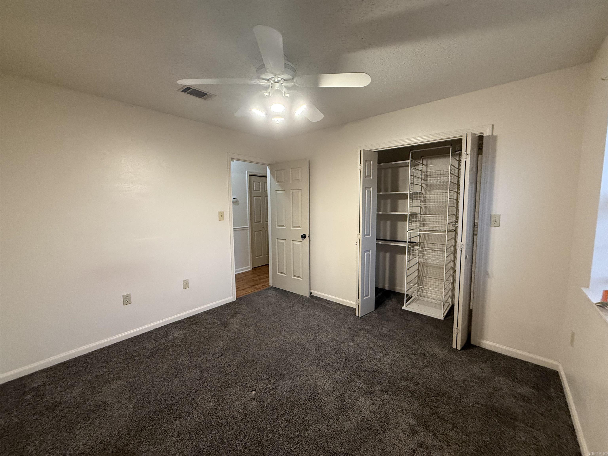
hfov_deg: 102.1
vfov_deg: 85.7
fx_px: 246
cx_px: 304
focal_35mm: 14
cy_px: 228
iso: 500
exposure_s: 1/60
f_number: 2.2
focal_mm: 2.22
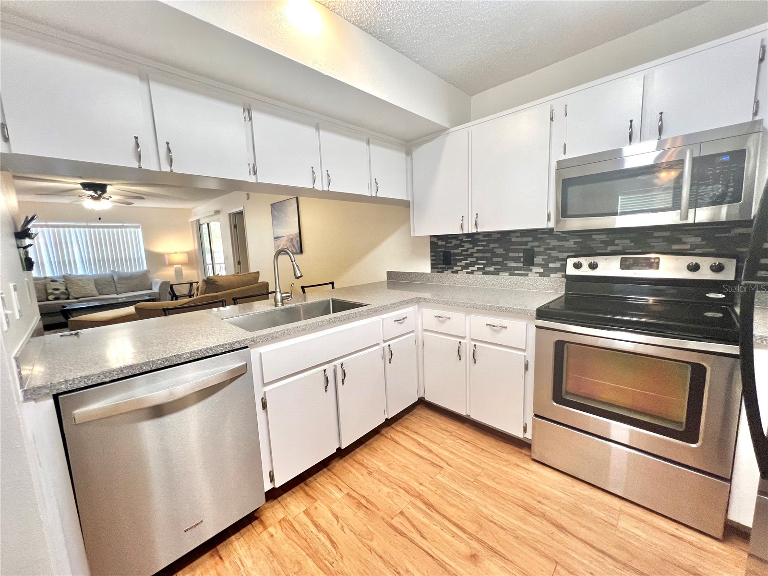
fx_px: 288
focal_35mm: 13
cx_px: 384
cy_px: 288
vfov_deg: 89.9
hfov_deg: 106.2
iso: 250
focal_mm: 1.57
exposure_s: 1/120
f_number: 1.8
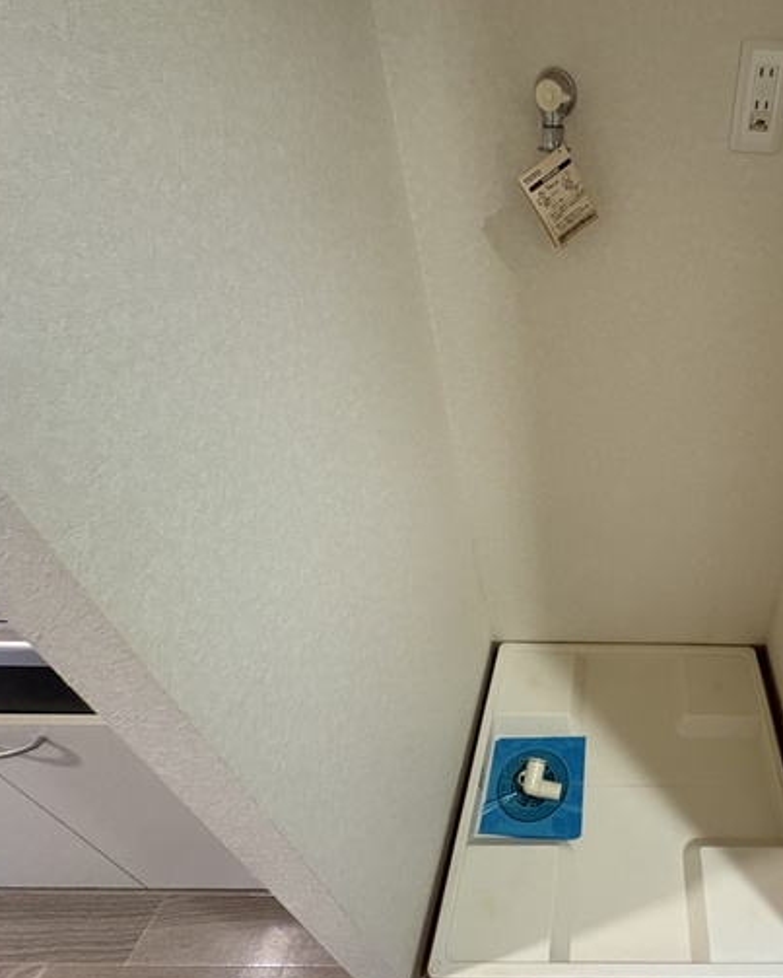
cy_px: 489
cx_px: 626
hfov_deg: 64.7
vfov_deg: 83.3
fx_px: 550
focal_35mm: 19
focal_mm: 2.22
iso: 400
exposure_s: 1/60
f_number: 2.2
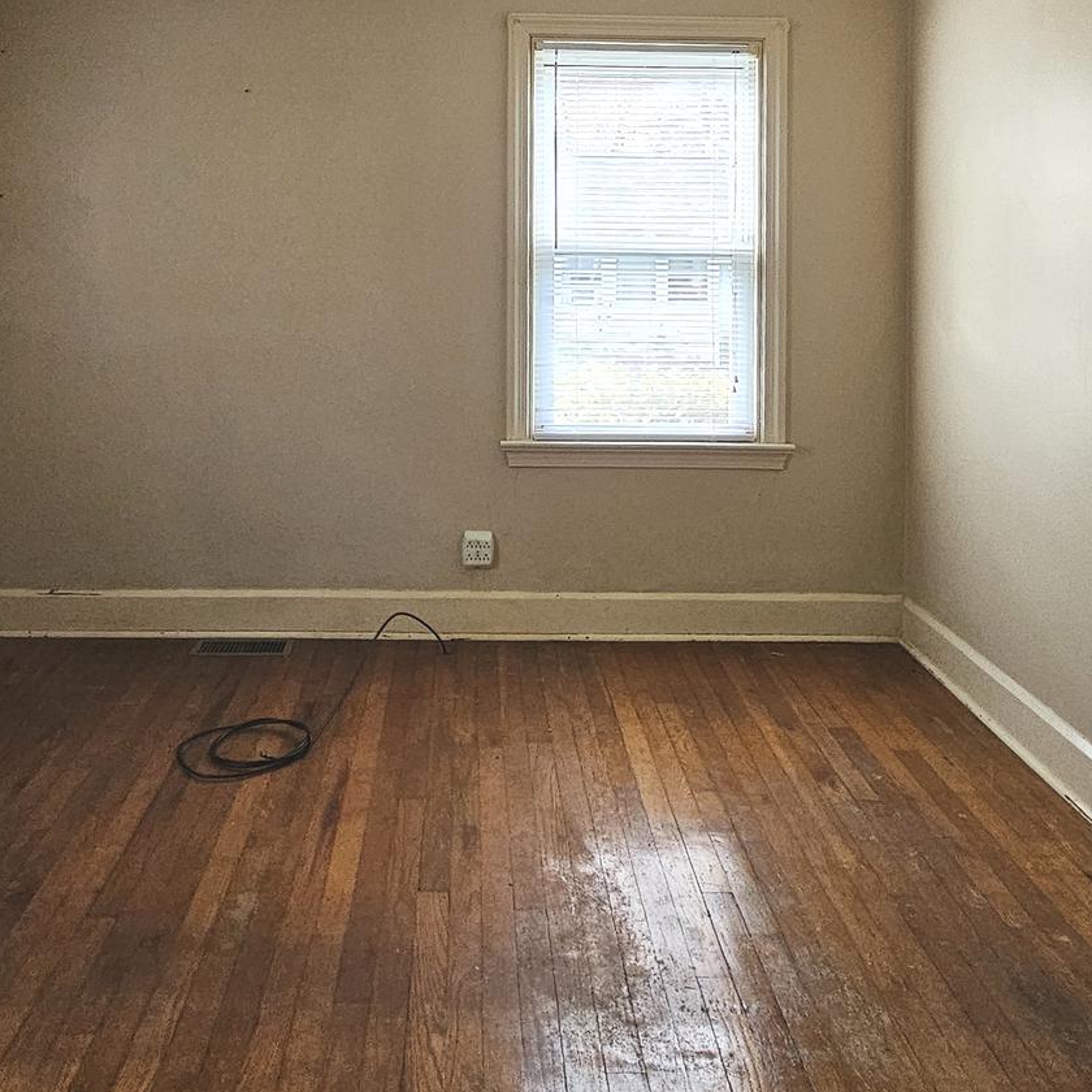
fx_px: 999
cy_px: 436
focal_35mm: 28
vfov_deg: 56.8
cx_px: 490
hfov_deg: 57.2
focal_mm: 2.2
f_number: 2.2
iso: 320
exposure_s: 1/77.4
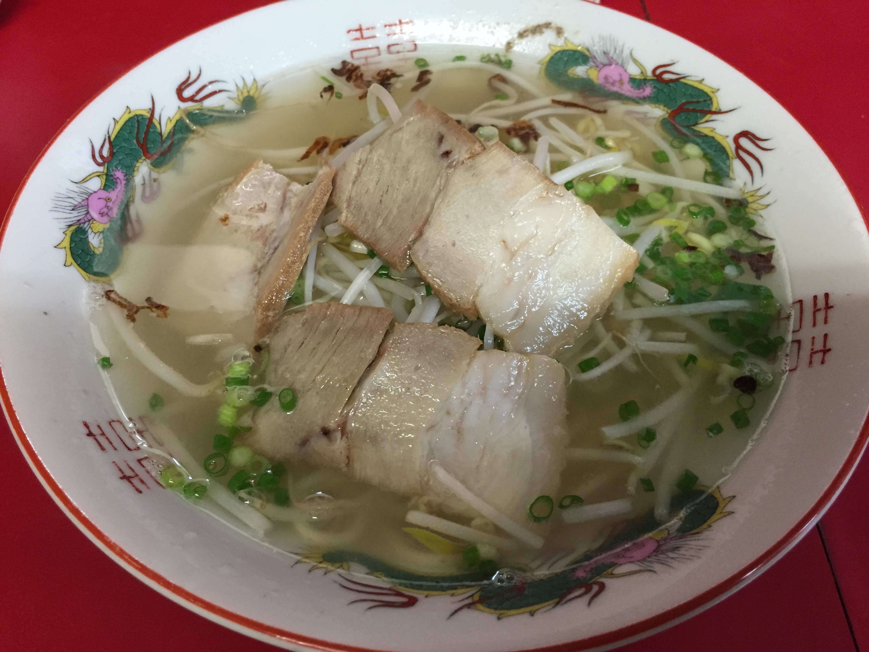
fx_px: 728
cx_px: 434
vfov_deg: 48.2
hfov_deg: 61.7
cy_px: 326
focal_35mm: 29
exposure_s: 1/30
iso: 160
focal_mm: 4.15
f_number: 2.2
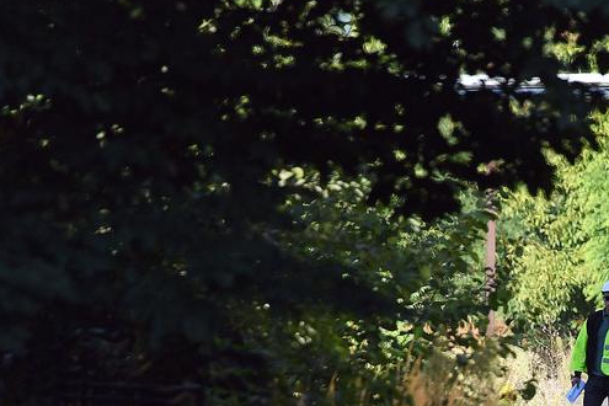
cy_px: 228
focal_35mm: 646
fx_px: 10927
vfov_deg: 2.1
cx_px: 331
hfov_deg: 3.2
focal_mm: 200
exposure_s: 1/800
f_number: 5
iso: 100
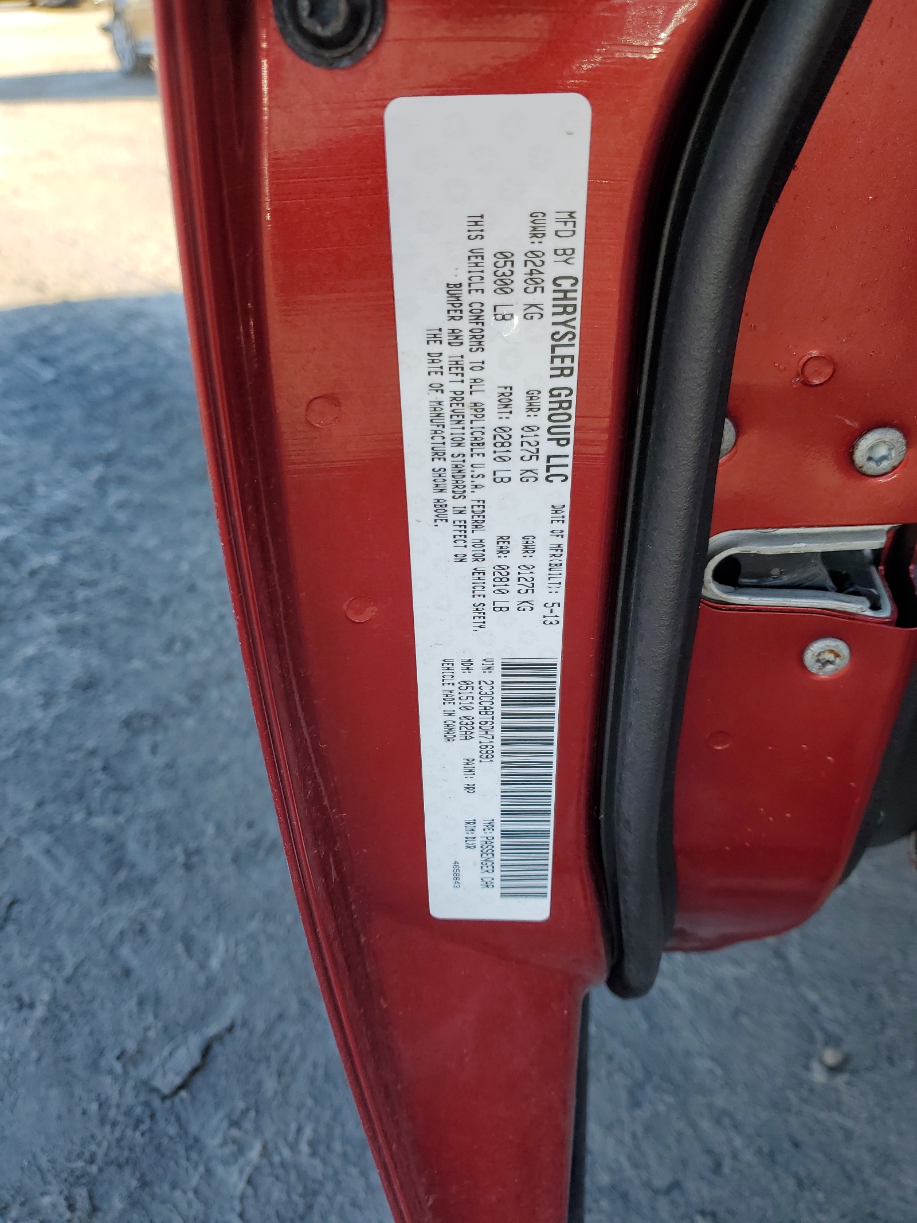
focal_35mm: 26
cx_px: 458
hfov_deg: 53.1
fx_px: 918
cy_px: 612
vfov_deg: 67.3
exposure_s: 1/345
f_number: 1.5
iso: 50
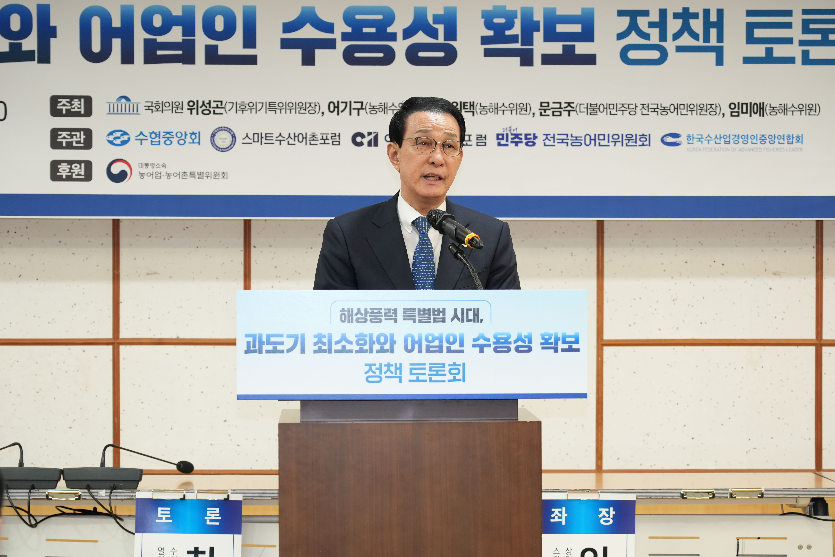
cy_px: 278
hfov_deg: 19.5
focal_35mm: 105
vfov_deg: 13.0
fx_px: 2435
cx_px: 418
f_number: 5
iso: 1250
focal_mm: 105
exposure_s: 1/160
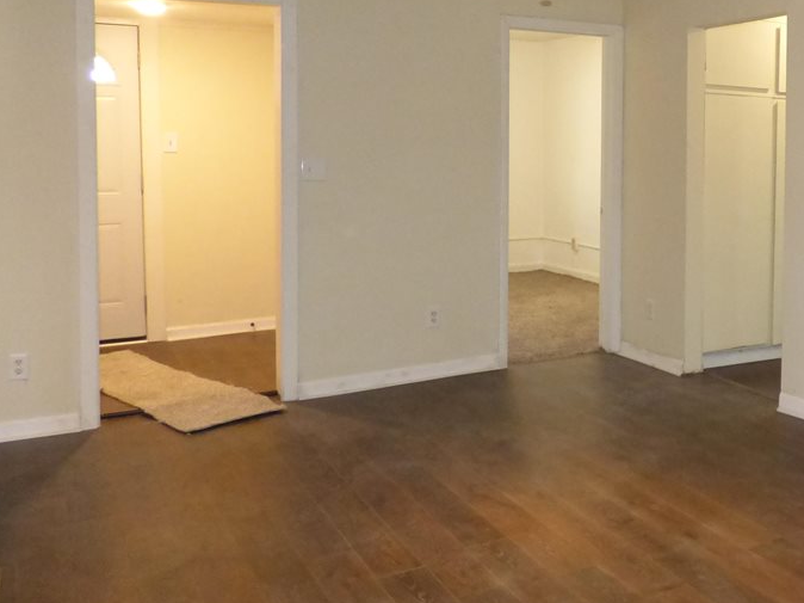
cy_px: 196
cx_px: 662
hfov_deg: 46.0
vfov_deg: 37.3
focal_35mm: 38
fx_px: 882
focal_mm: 3.58
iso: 800
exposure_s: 1/60
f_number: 2.8
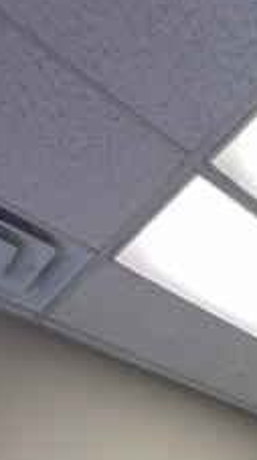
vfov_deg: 32.7
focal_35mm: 40
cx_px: 476
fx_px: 487
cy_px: 636
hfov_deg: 20.2
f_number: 1.8
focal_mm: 1.57
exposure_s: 1/54
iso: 125
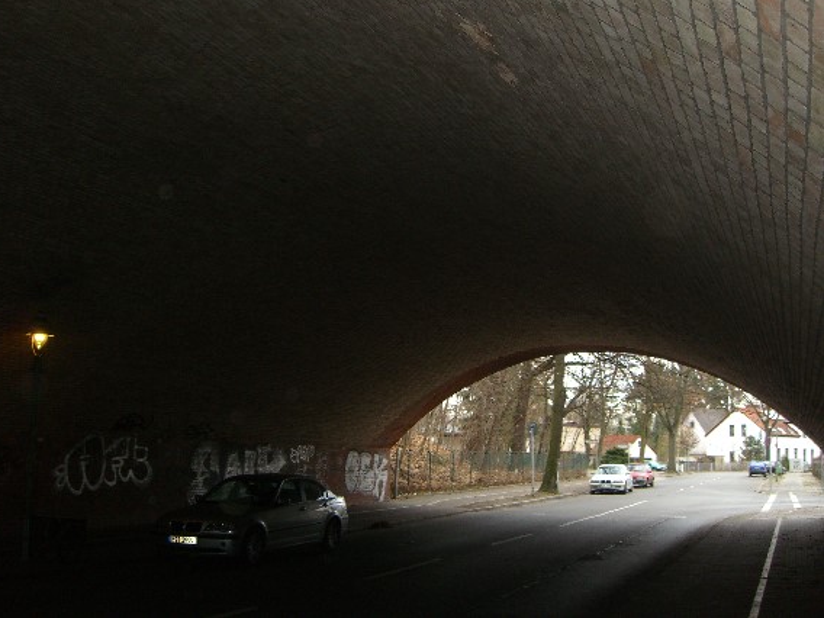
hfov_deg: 47.9
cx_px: 403
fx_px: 928
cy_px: 302
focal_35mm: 39
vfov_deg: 36.8
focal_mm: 7.9
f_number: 2.8
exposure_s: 1/60
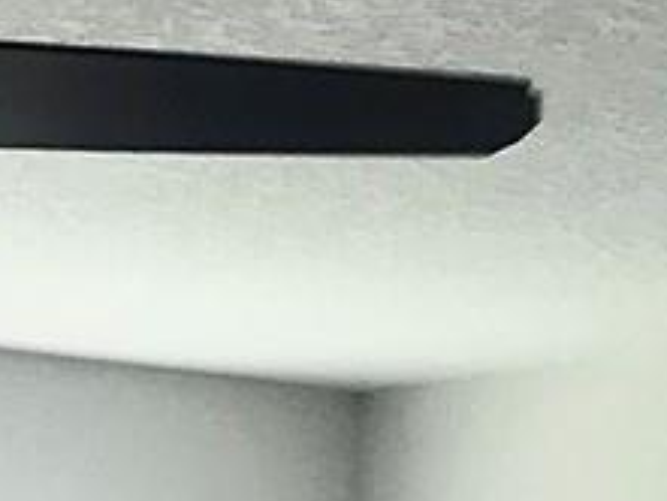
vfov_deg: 7.1
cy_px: 960
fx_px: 3914
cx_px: 157
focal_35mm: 203
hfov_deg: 9.7
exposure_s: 1/122
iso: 20
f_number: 1.8
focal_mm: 3.99
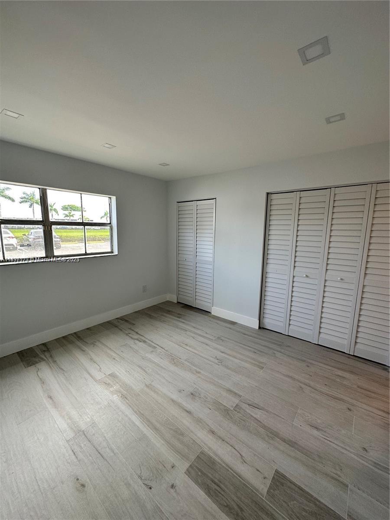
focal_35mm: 14
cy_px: 260
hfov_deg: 85.7
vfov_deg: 102.1
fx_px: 210
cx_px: 195
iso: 64
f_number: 2.2
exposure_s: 1/120
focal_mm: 2.22
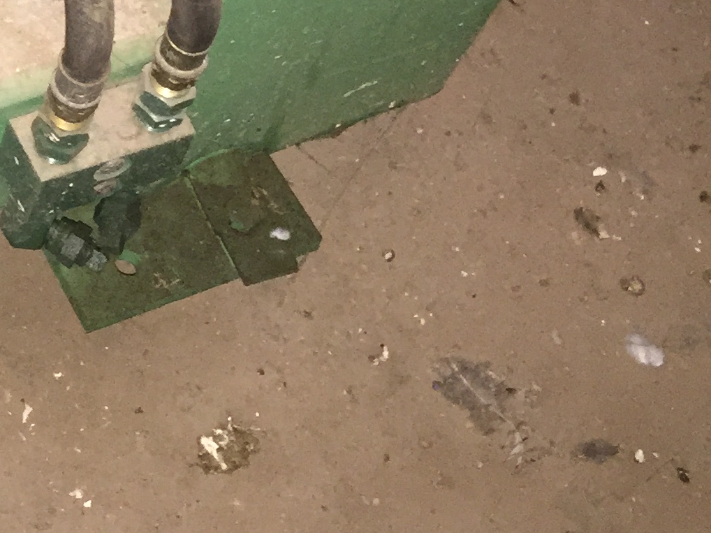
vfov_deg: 15.0
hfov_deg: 18.5
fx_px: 1910
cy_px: -205
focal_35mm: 93
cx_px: -378
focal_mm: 4.15
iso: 200
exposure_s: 1/16
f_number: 2.2
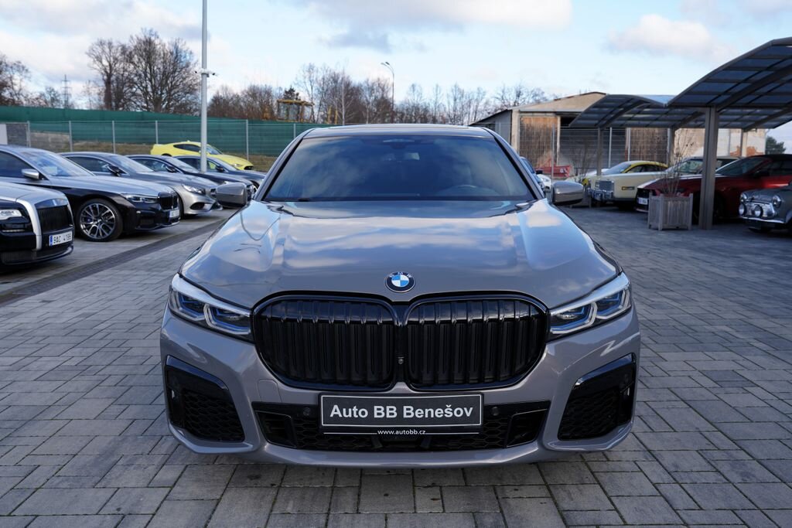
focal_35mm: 30
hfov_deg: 61.9
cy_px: 264
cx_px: 396
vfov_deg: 43.6
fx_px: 660
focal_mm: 30
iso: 100
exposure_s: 1/125
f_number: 5.6
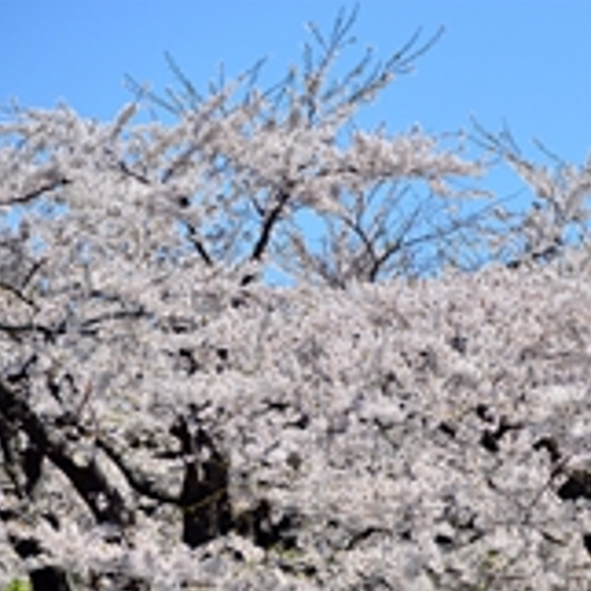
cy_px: 483
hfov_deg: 6.9
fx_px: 4906
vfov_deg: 6.9
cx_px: 657
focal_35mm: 254
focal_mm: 120
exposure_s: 1/5000
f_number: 4.5
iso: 400
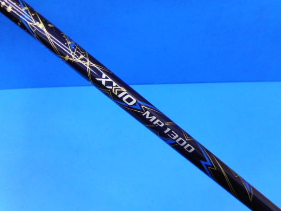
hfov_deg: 69.4
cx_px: 140
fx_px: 203
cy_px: 106
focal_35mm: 25
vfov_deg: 54.9
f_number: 3.7
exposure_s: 1/30
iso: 220
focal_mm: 4.5
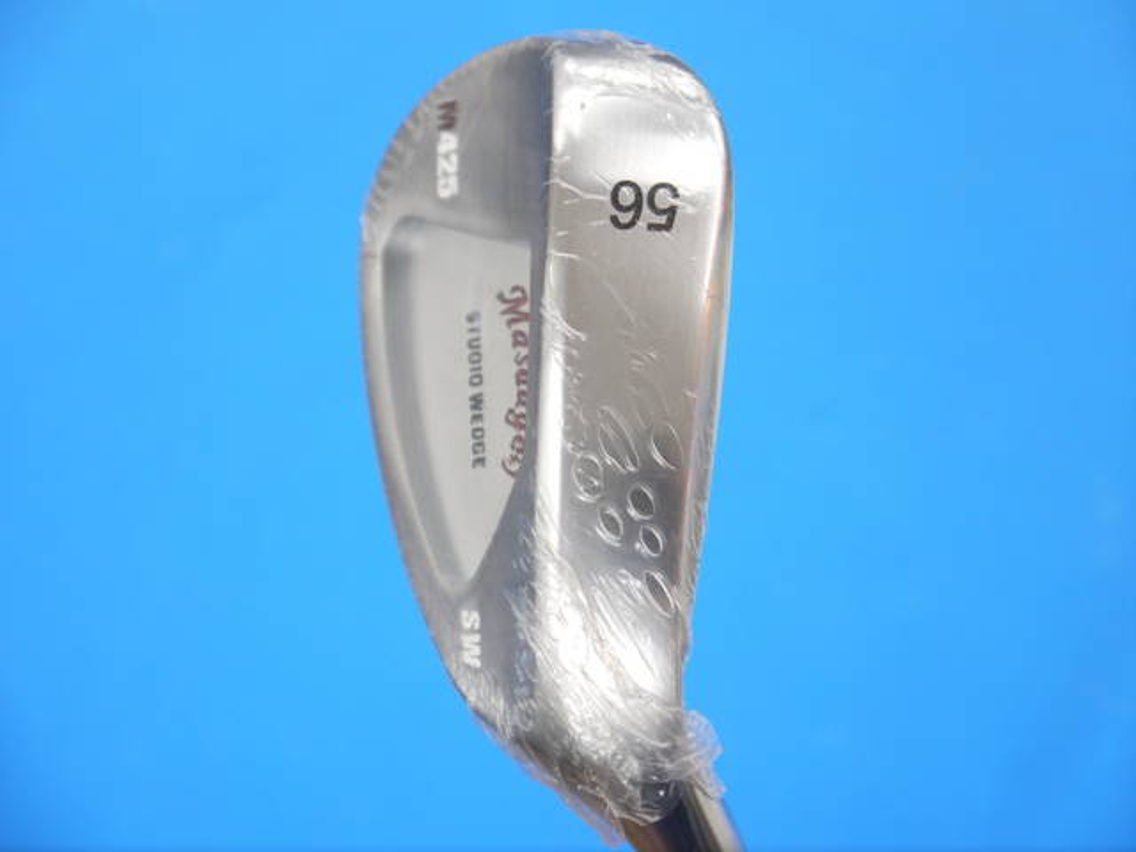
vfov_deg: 17.6
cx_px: 568
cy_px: 426
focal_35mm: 84
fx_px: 2757
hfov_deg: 23.3
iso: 640
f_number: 5.6
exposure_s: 1/80
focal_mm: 42
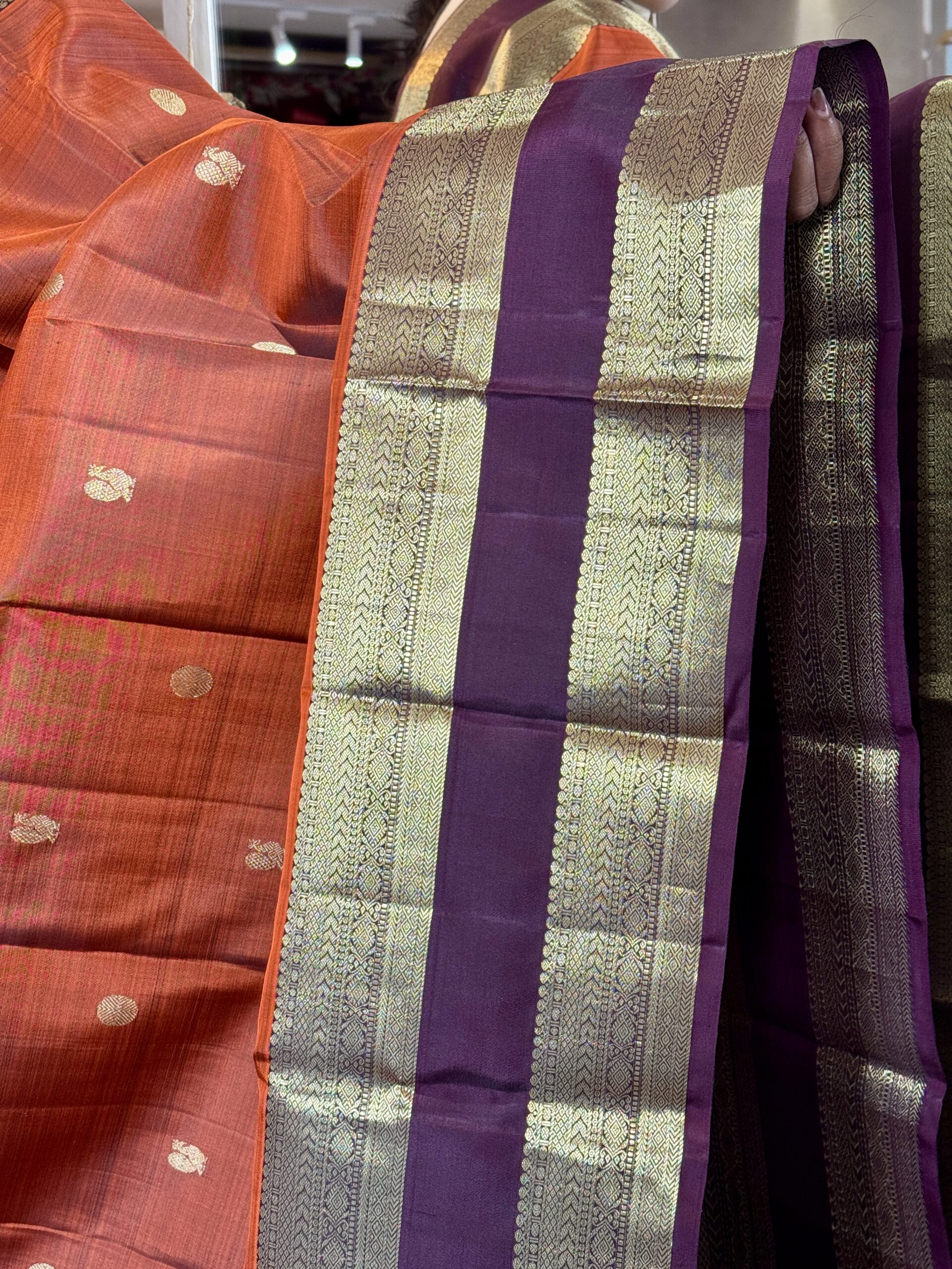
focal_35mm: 48
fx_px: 1760
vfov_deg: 39.7
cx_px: 476
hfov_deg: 30.3
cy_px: 634
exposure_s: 1/50
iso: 64
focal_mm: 6.76
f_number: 1.78
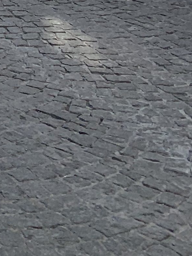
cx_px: -271
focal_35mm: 133
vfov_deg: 11.9
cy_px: -362
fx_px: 984
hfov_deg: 9.8
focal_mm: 4.25
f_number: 1.8
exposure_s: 1/871
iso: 25
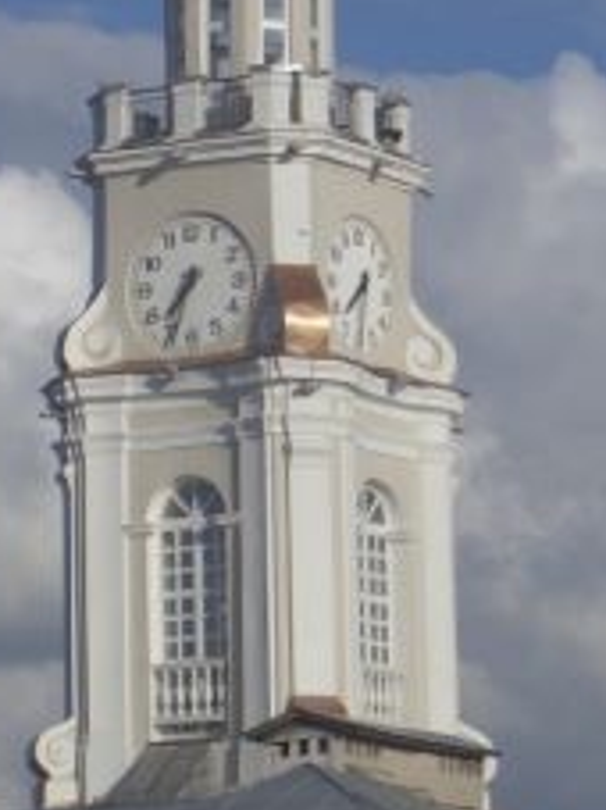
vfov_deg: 7.7
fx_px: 6028
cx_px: 219
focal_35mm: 258
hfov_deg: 5.8
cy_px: 371
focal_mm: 24
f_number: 4.9
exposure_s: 1/800
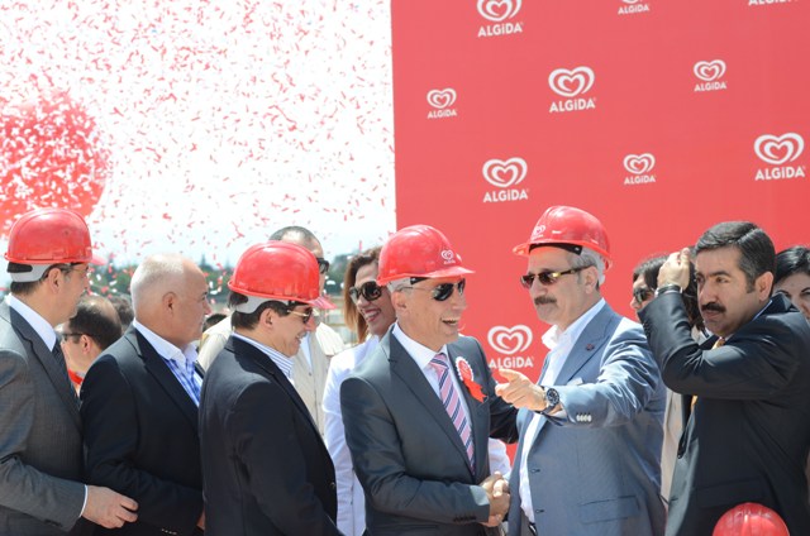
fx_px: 2695
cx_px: 405
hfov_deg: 17.1
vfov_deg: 11.4
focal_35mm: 120
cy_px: 268
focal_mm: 80
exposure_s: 1/640
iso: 400
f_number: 6.3
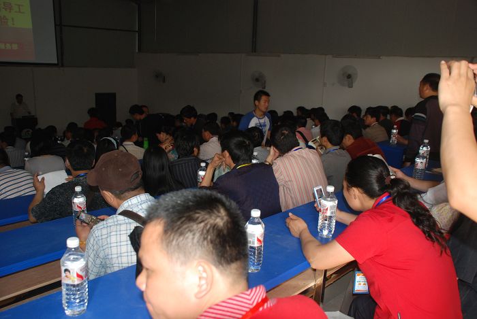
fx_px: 398
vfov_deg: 43.7
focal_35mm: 30
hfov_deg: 61.9
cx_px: 238
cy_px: 160
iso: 400
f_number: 4
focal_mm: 20
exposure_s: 1/60
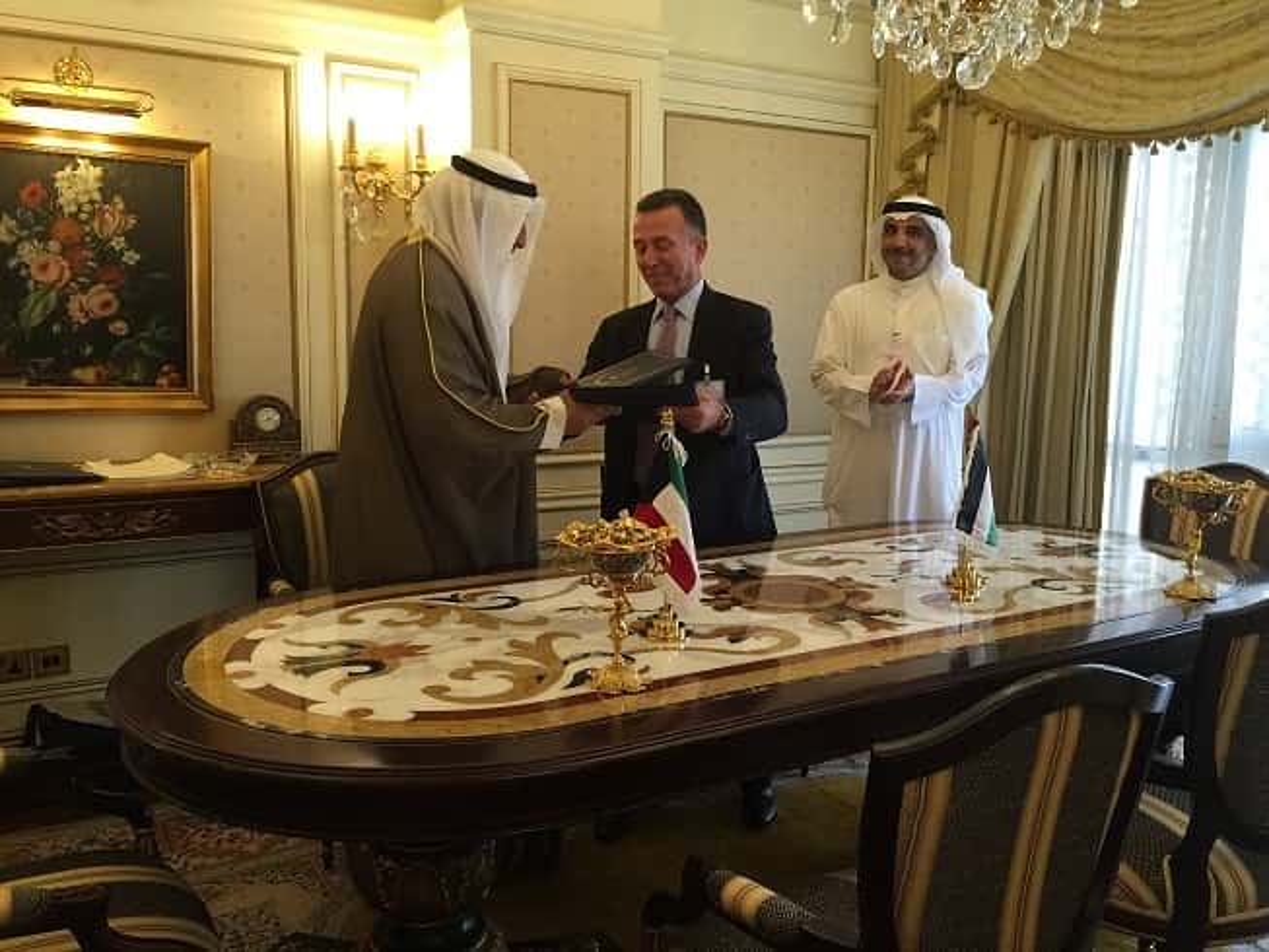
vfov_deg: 48.2
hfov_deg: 61.7
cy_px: 476
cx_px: 634
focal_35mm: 29
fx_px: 1063
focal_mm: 4.15
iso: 80
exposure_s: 1/33
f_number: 2.2
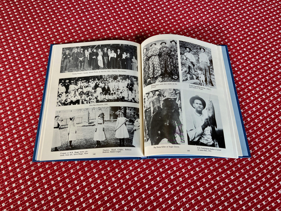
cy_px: 106
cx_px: 140
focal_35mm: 26
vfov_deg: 53.1
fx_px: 211
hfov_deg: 67.3
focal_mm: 4.25
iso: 80
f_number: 1.8
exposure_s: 1/104
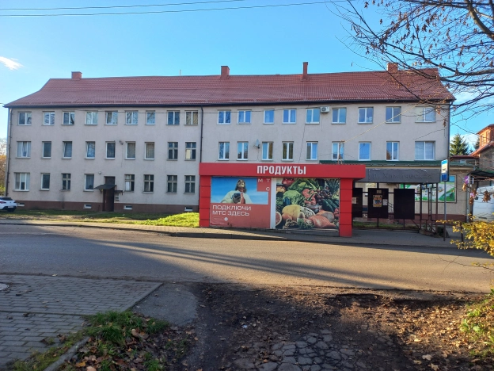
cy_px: 186
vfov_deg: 54.9
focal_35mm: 25
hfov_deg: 69.4
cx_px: 247
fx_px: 357
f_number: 1.8
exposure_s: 1/138
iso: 25
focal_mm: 4.6
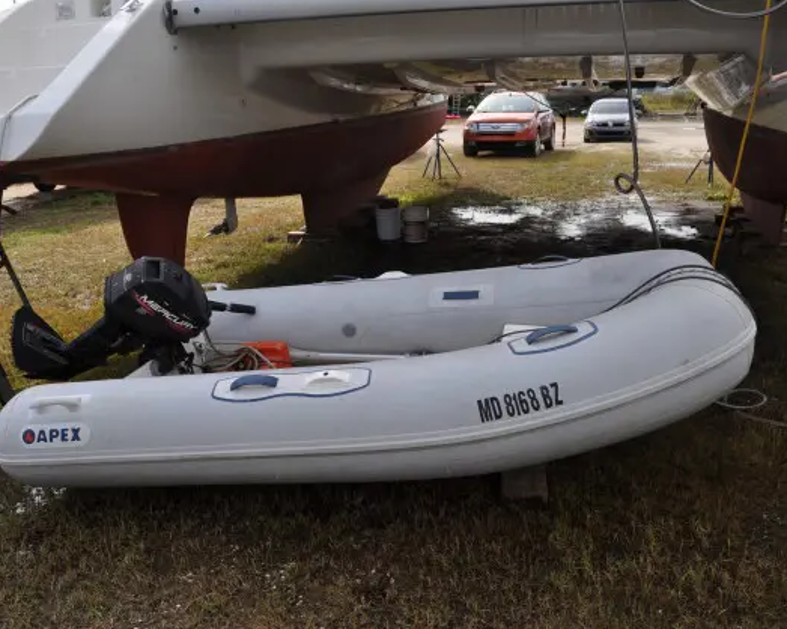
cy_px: 311
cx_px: 370
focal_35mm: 31
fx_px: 722
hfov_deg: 57.2
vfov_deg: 47.1
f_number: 9
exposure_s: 1/320
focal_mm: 18
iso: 200
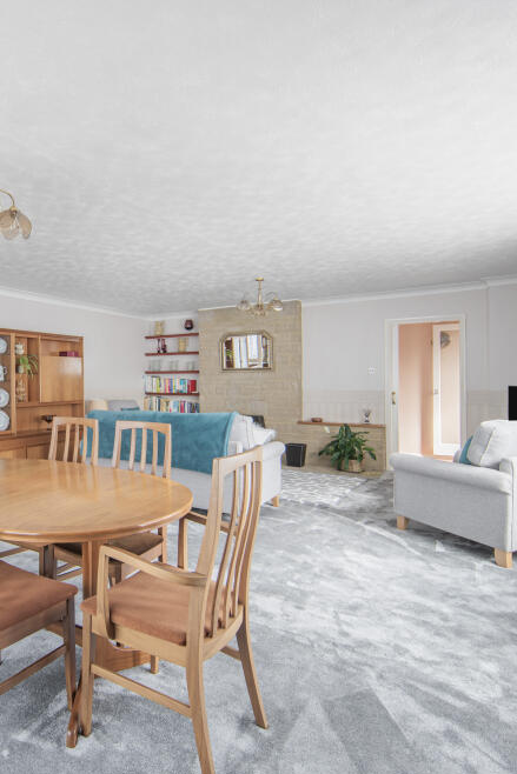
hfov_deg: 44.4
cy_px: 382
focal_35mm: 28
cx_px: 113
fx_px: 603
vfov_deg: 65.5
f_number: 8
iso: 64
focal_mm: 18
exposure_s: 1/3
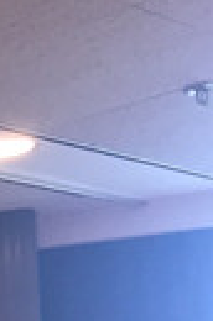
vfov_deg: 11.7
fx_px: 1454
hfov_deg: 6.8
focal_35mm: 163
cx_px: -604
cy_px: 567
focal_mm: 4.15
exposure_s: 1/33
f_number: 2.2
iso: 50
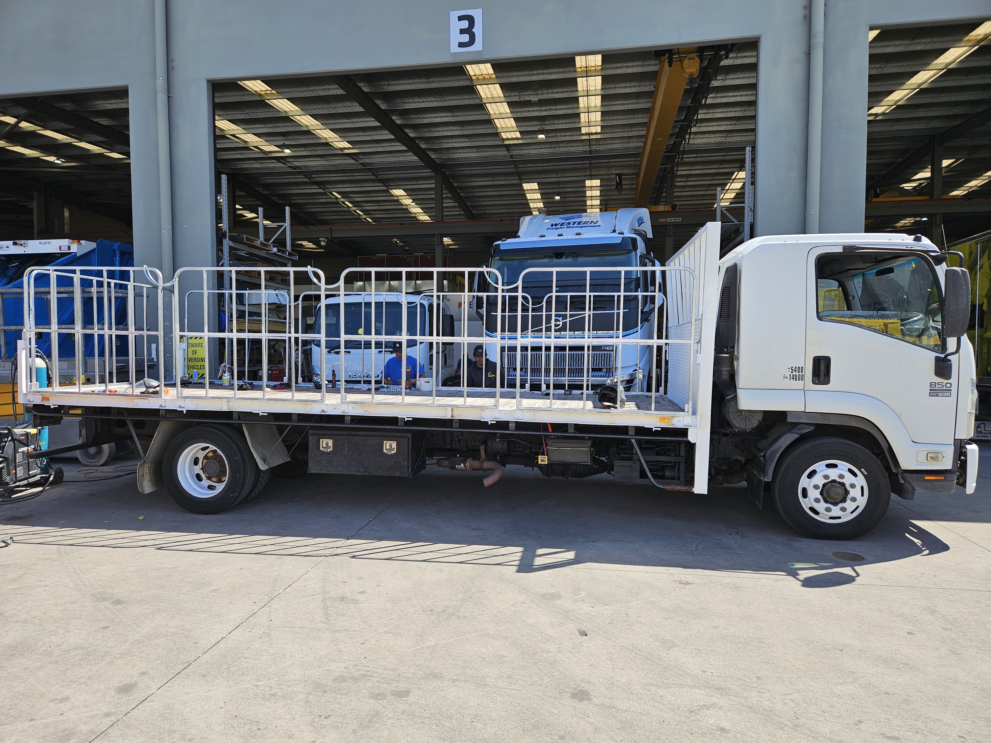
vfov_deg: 58.9
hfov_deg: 73.9
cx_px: 496
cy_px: 372
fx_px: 658
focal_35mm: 23
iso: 25
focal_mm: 5.4
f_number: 1.8
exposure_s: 1/897
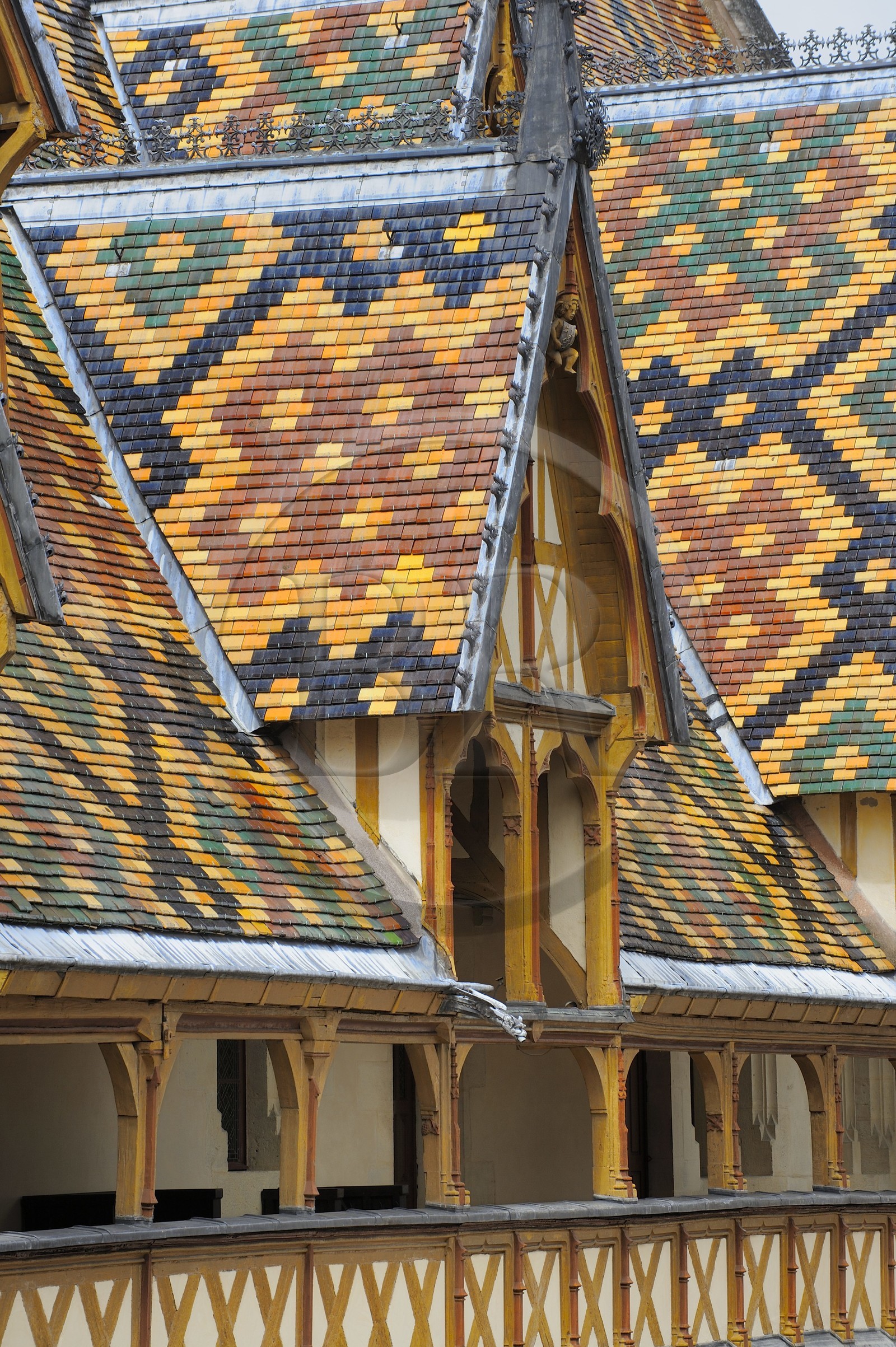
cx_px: 448
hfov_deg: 9.1
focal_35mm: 150
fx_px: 5609
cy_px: 674
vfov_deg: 13.7
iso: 200
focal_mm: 150
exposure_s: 1/200
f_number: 9
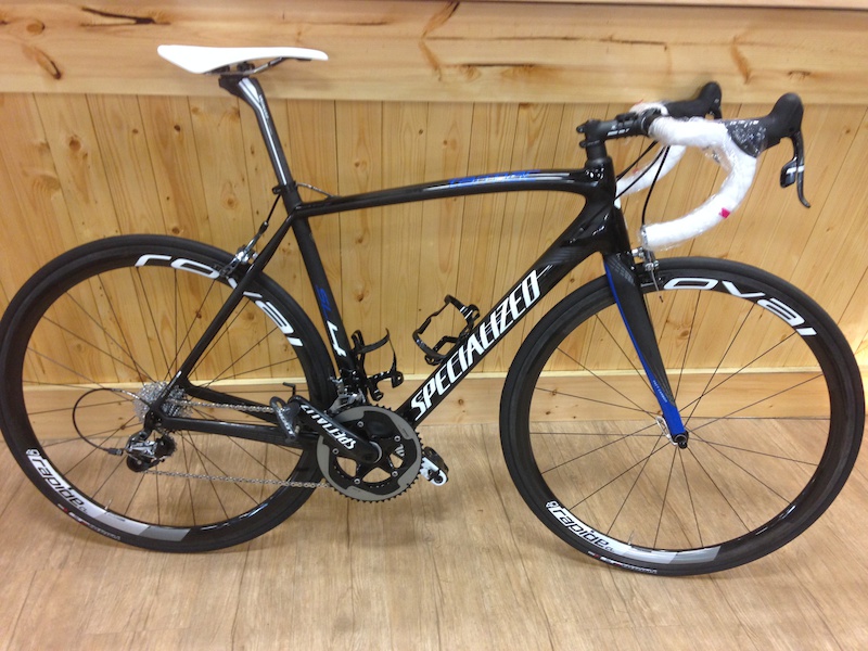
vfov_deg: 42.9
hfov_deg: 55.4
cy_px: 326
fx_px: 827
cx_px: 434
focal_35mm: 33
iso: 125
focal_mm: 4.12
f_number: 2.4
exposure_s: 1/20
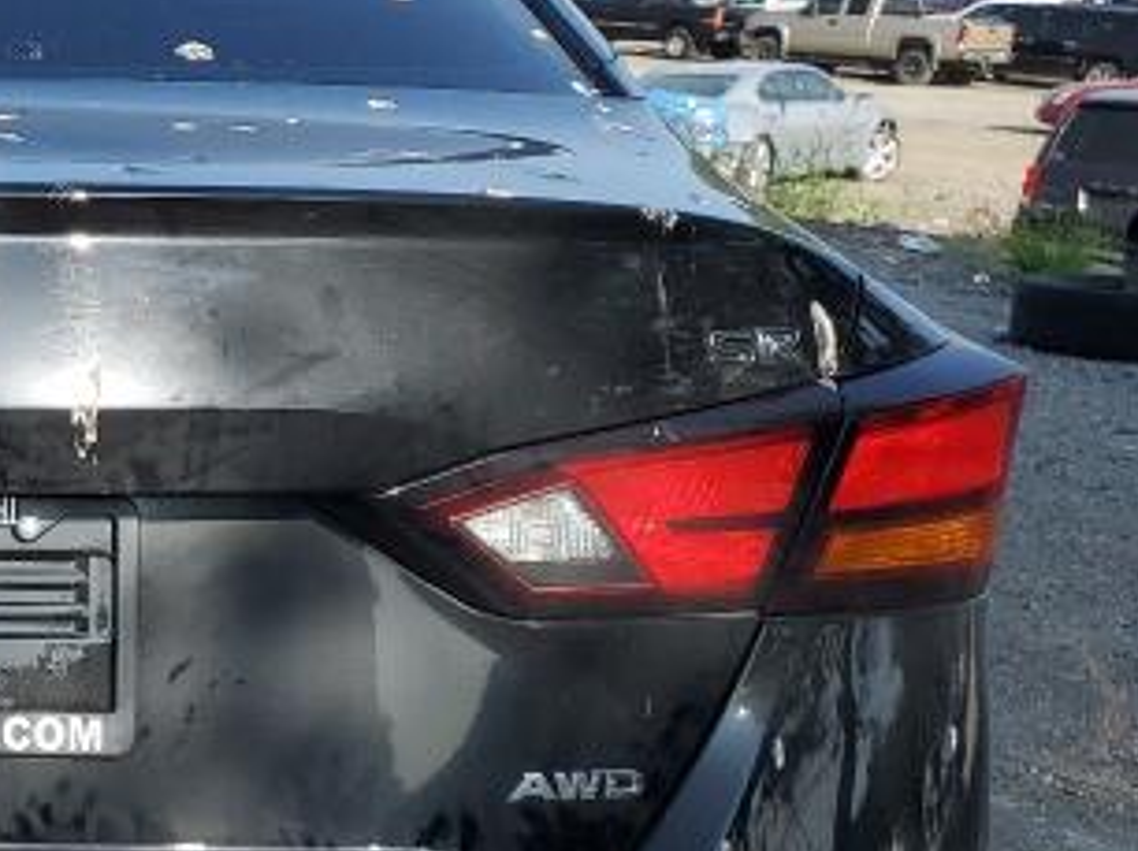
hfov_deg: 26.0
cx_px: -167
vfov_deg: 21.6
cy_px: 491
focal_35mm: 68
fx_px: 2234
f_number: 1.5
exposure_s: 1/2000
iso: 50
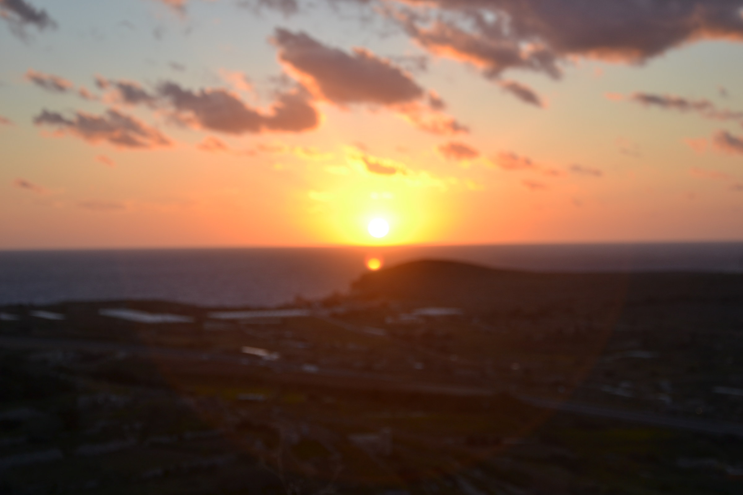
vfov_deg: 18.9
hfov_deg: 28.1
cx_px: 372
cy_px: 248
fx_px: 1486
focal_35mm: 72
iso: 100
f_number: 4.8
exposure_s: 1/160
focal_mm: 48
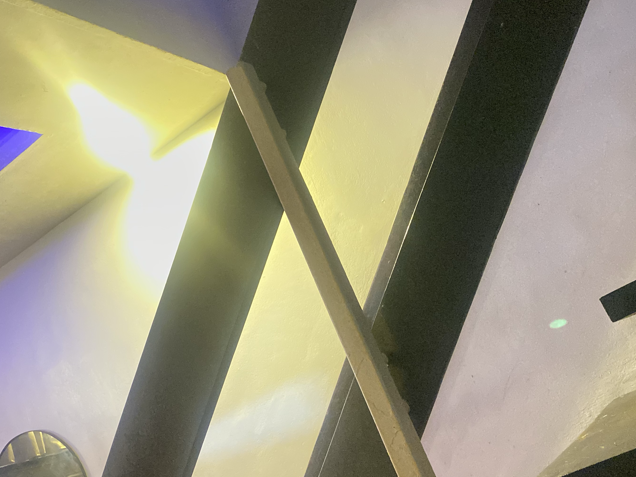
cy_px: 235
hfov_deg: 47.8
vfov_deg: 36.8
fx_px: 717
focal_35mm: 39
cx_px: 342
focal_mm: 4.25
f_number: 1.8
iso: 800
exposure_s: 1/17
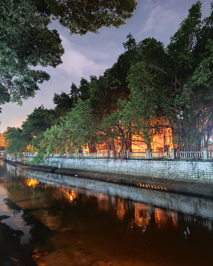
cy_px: 139
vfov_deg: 70.2
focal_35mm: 24
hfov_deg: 58.8
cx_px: 106
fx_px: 189
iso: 12800
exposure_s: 1/6.25
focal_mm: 6.14
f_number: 1.65
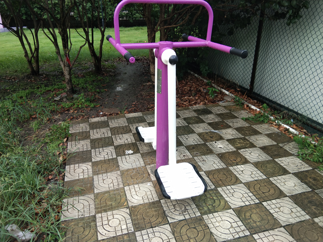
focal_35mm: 31
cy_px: 121
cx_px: 162
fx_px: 289
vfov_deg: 45.4
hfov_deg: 58.4
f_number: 2.2
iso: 100
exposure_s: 1/100
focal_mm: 3.69
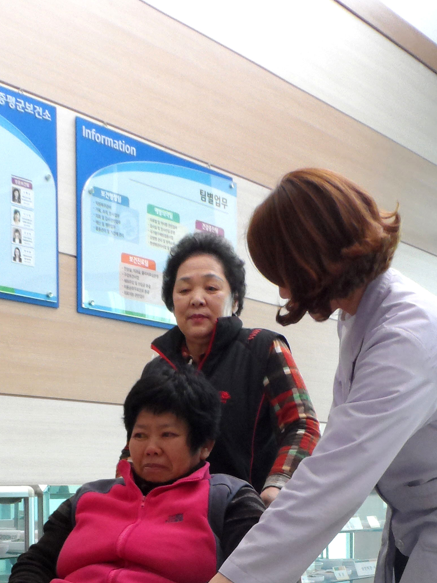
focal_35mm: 50
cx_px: 182
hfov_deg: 29.1
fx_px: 842
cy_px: 551
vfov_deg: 35.4
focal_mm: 4
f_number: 3.2
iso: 200
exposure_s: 1/30
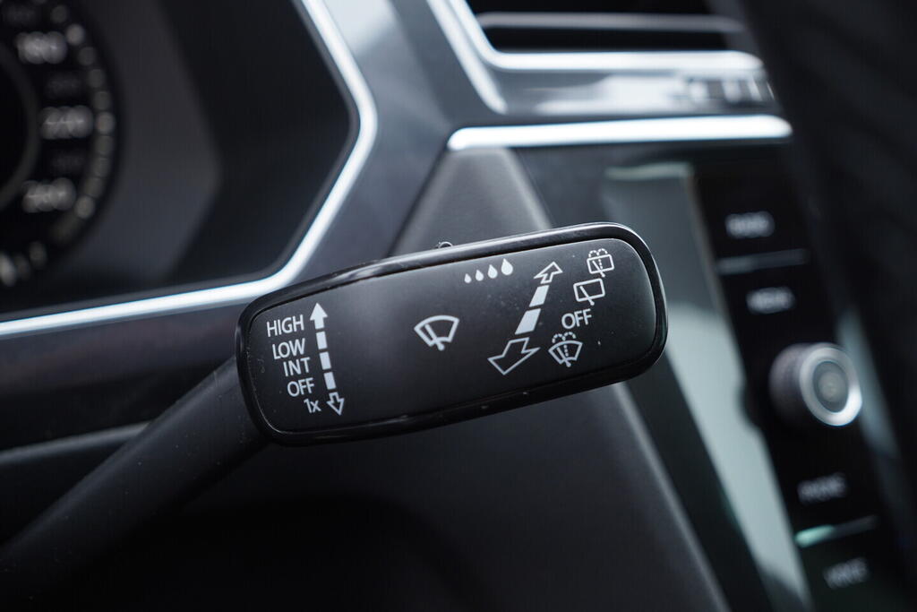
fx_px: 917
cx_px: 458
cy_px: 306
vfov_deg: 36.9
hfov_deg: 53.1
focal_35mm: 36
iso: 320
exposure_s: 1/40
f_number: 2.8
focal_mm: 24
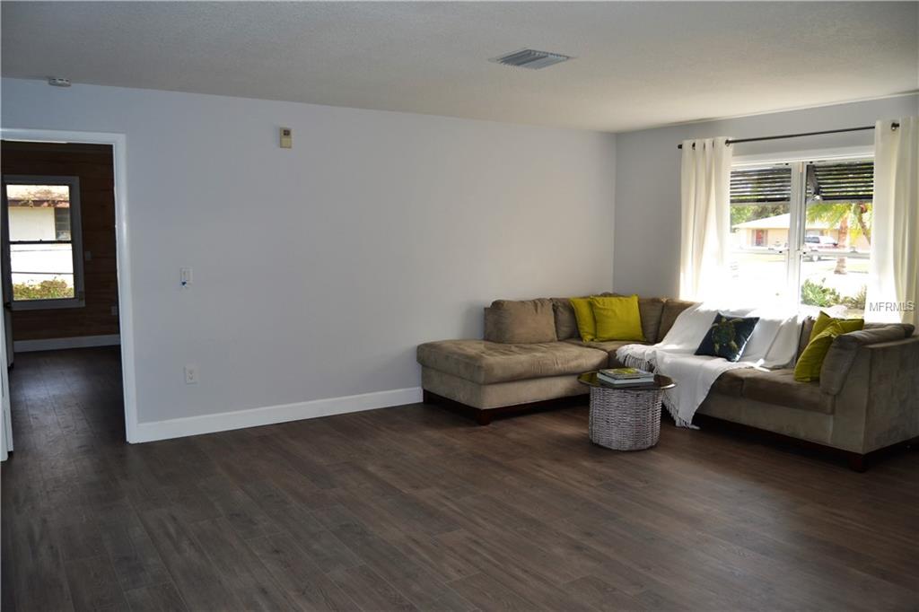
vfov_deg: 47.9
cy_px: 306
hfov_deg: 67.4
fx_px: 689
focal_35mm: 27
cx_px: 460
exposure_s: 1/125
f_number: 4
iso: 160
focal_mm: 18
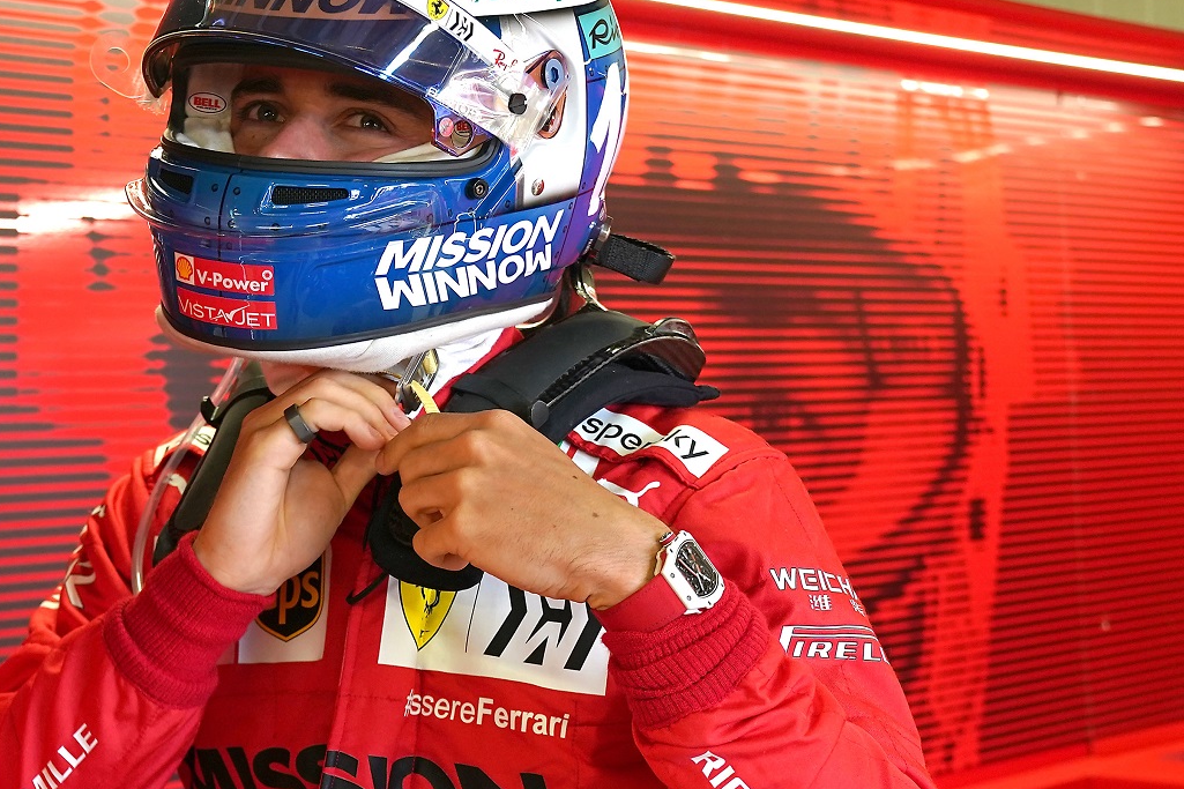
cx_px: 299
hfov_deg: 31.3
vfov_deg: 21.6
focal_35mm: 63
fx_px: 2072
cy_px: 436
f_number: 4.5
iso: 1000
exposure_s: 1/125
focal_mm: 38
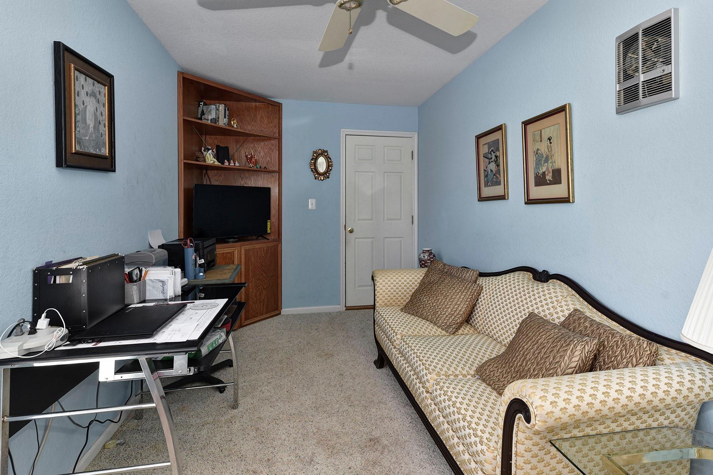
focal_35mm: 16
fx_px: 317
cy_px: 238
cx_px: 356
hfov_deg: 96.7
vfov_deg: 73.7
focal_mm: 16
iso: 320
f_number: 6.3
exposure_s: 1/20
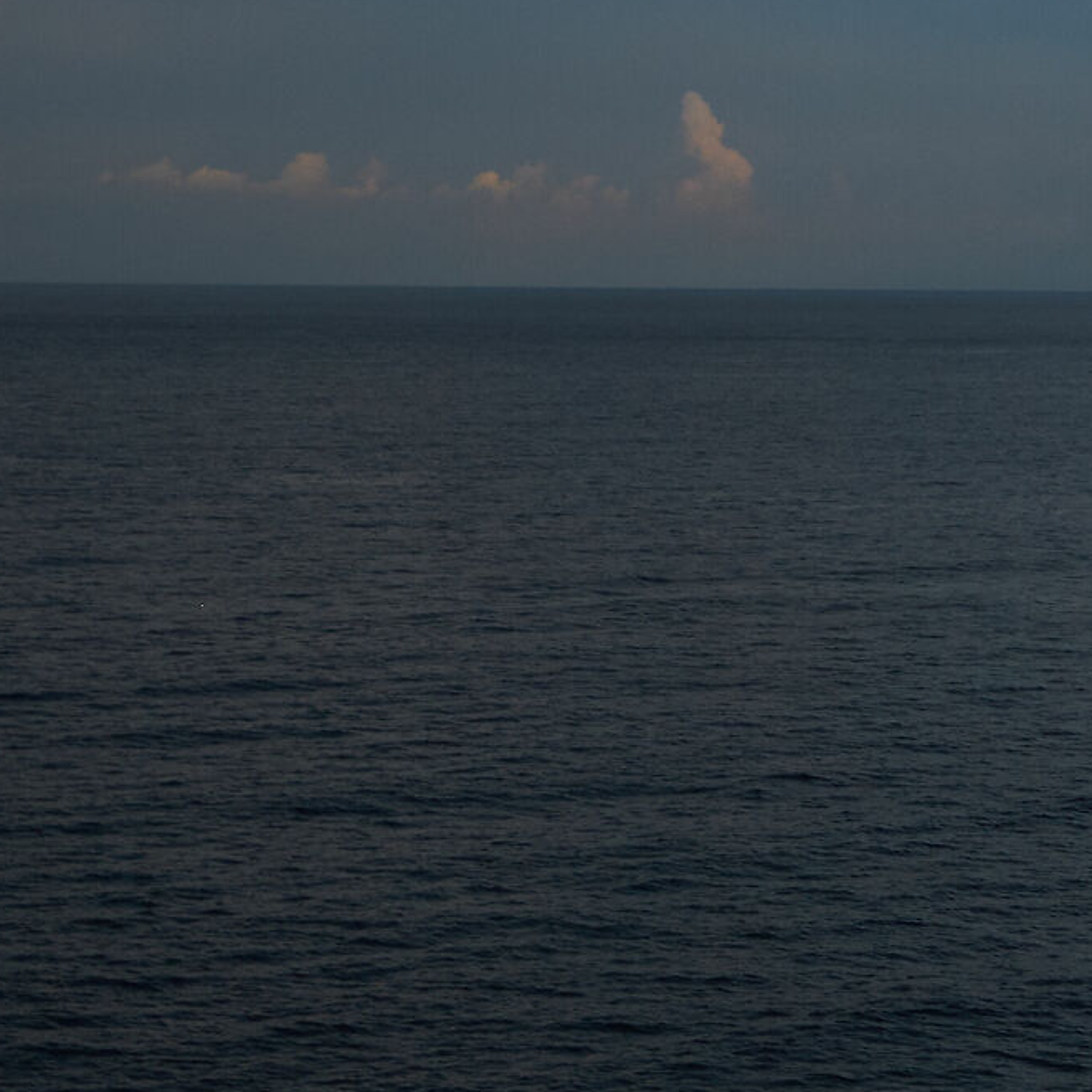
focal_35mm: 108
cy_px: -167
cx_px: 957
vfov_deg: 15.6
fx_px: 3855
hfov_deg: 15.9
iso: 500
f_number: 8
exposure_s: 1/1600
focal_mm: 23
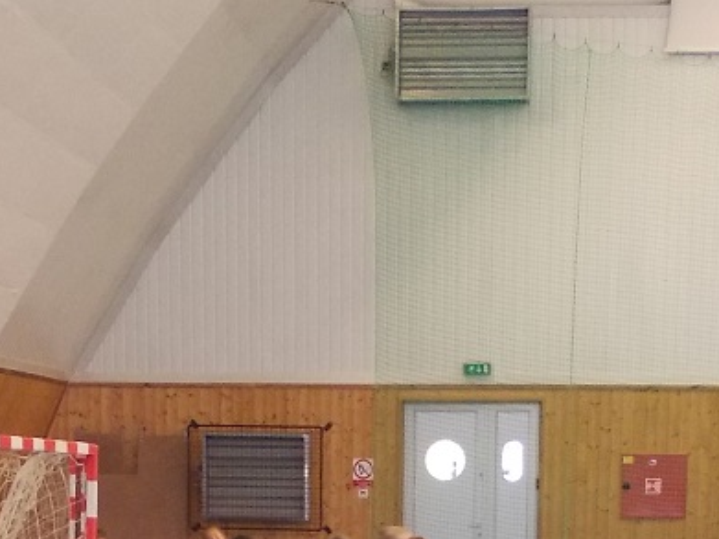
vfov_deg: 16.0
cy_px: 754
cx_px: 403
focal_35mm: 86
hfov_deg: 22.8
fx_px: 1786
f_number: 2.7
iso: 200
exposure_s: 1/25
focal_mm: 4
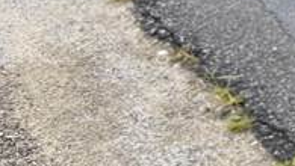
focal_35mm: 137
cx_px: 700
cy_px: -306
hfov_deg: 12.4
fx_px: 1072
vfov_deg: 7.8
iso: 80
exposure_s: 1/2703
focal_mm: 6.76
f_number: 1.78
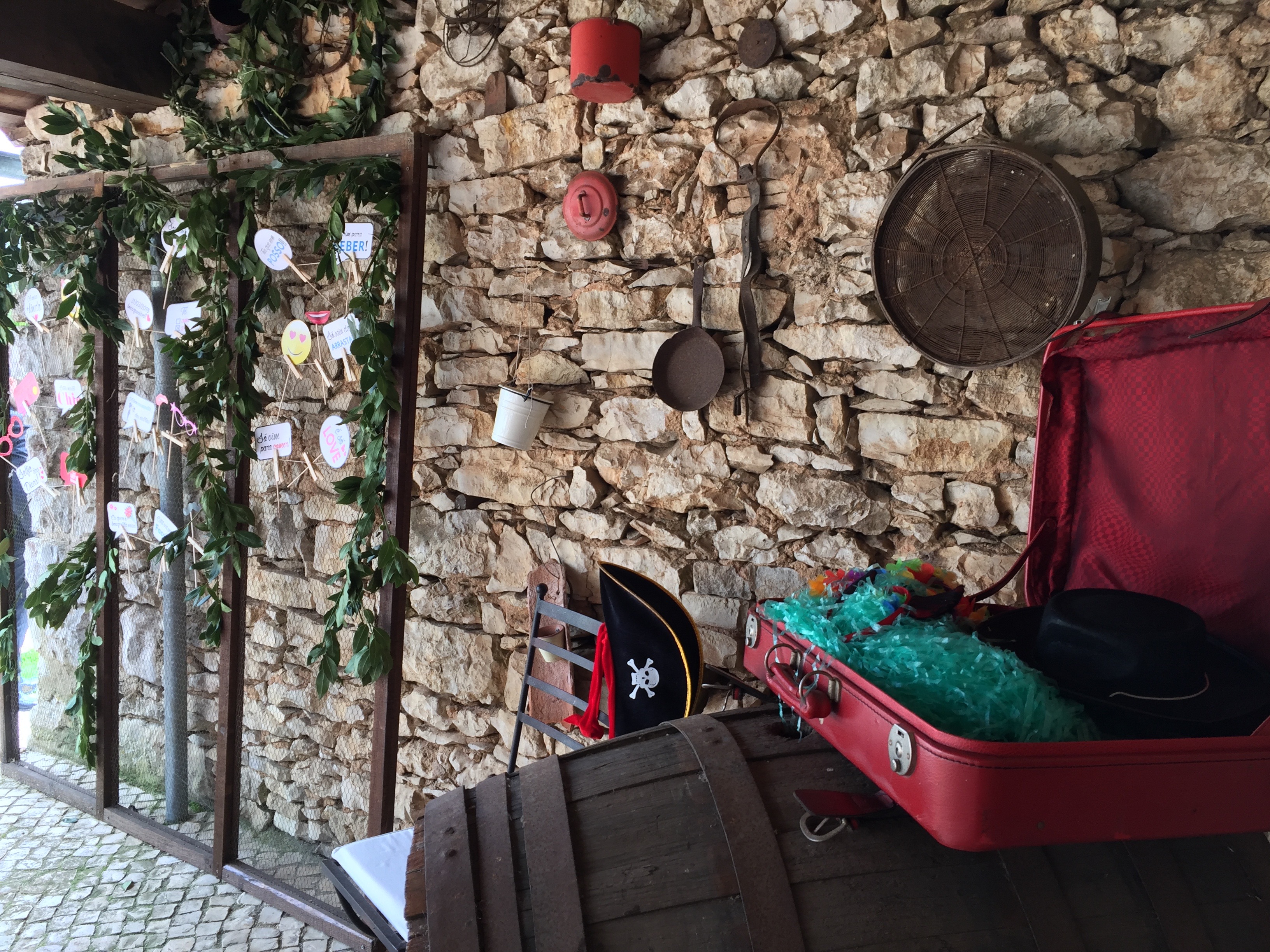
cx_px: 635
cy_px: 476
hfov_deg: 61.7
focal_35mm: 29
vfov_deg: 48.2
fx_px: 1064
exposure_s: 1/50
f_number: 2.2
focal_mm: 4.15
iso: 32
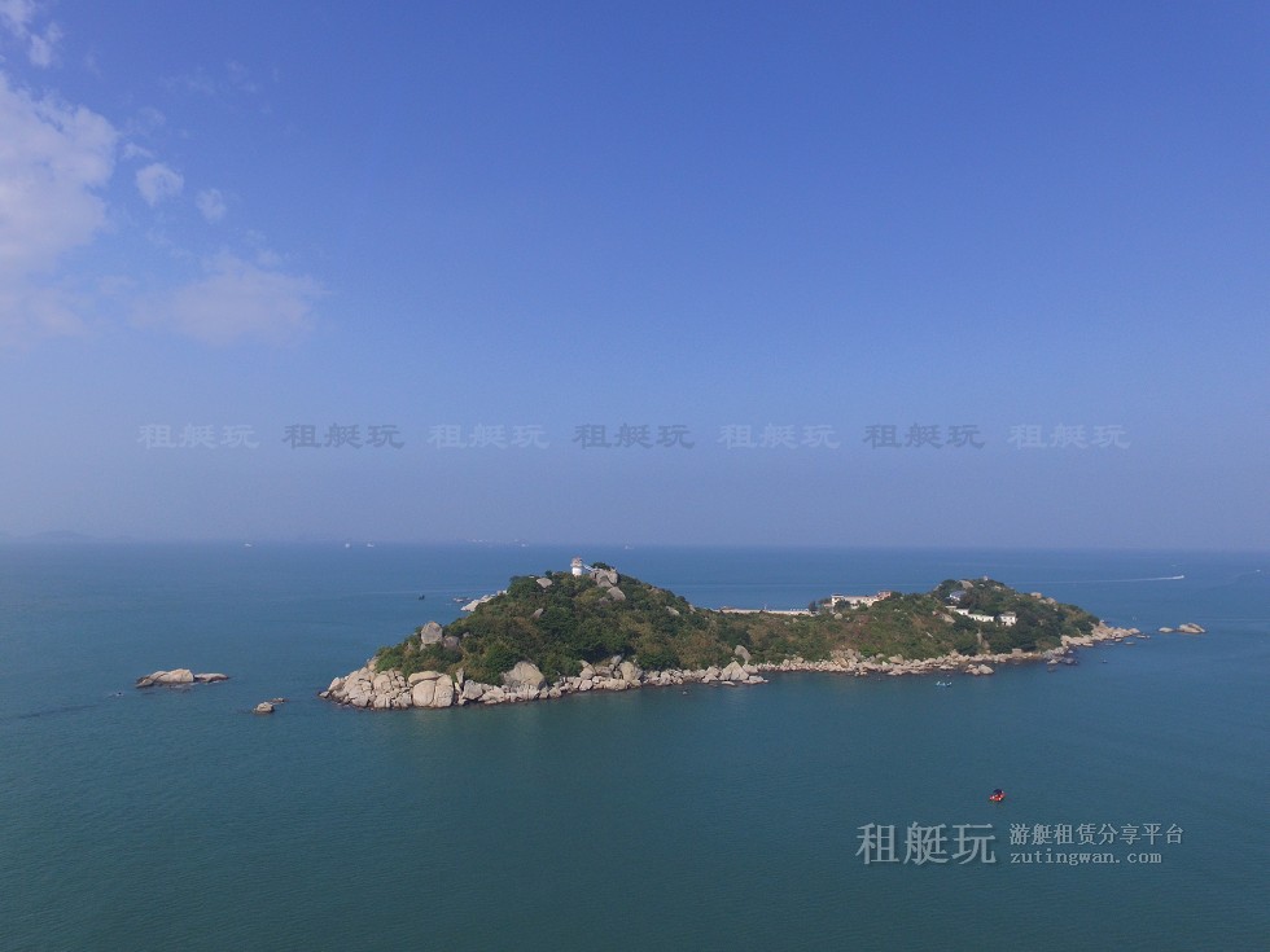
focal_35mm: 20
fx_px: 734
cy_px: 476
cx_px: 635
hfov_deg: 81.7
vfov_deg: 66.0
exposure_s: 1/2105
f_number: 2.8
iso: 100
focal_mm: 3.61
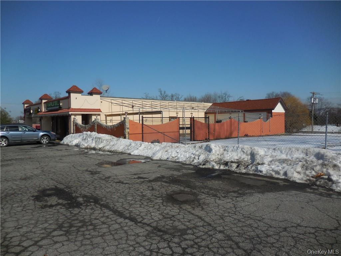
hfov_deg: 69.4
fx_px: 246
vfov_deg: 54.9
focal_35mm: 25
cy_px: 128
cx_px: 170
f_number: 6.6
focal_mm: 4.5
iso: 125
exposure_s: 1/1250
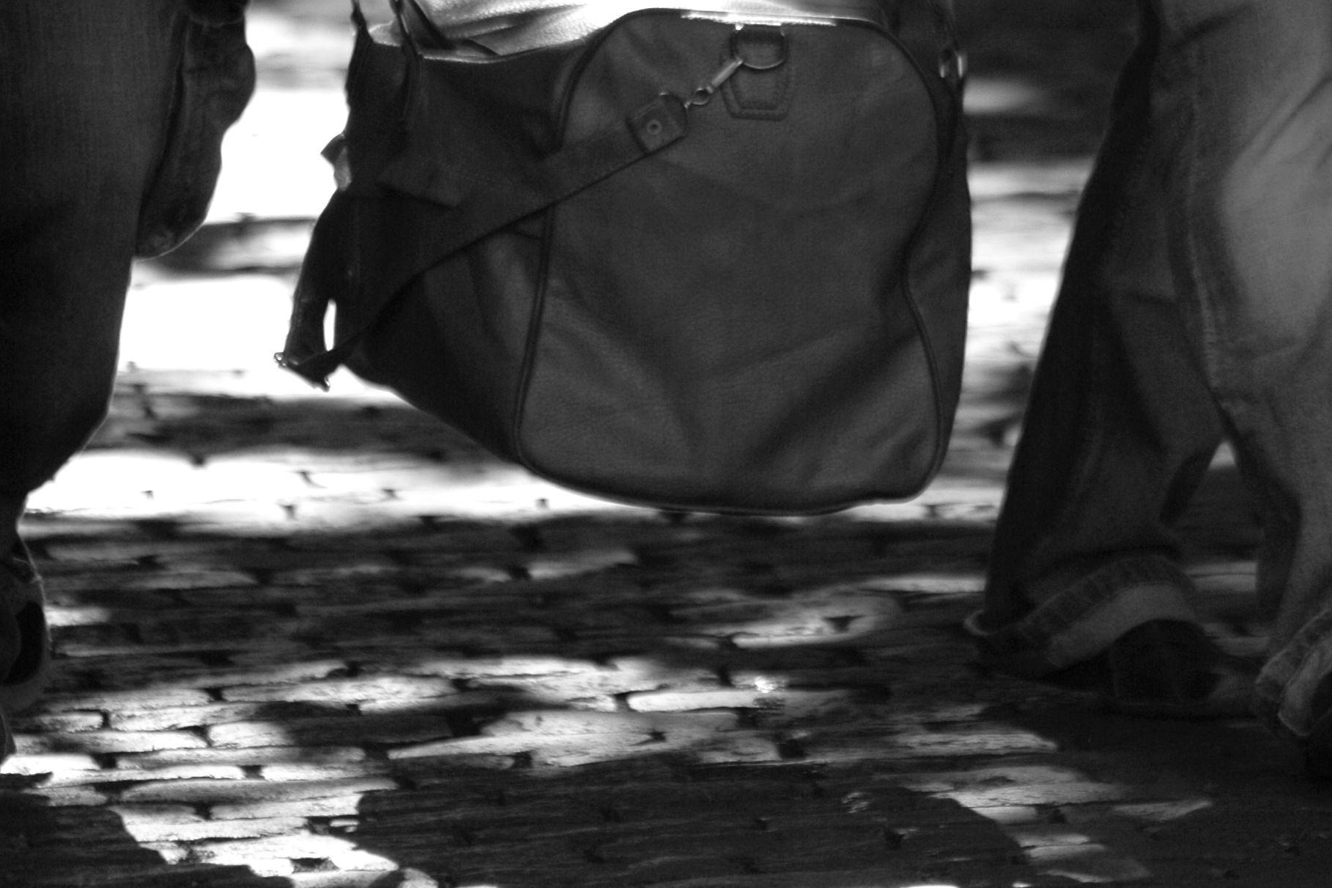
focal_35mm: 548
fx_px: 20276
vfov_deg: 2.5
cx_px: 705
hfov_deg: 3.8
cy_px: 425
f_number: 5
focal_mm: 220
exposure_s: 1/640
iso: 200
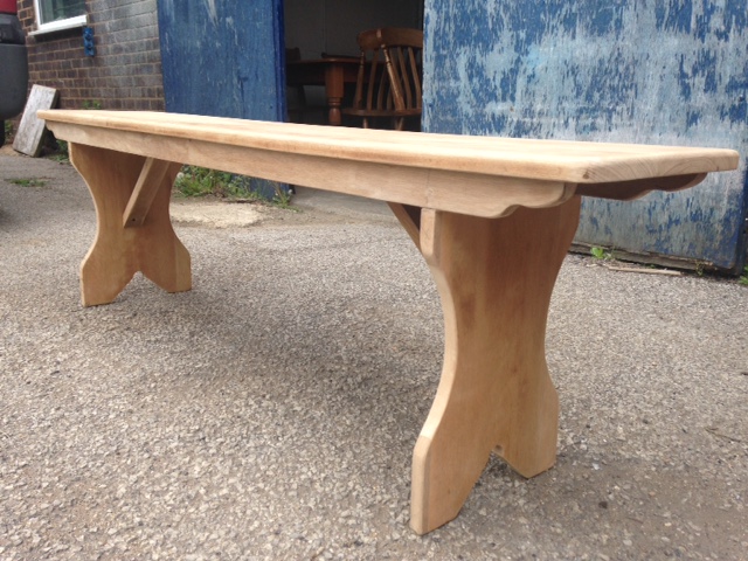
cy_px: 280
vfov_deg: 42.9
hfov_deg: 55.4
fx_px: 713
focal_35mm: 33
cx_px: 374
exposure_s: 1/244
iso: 50
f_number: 2.4
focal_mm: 4.12
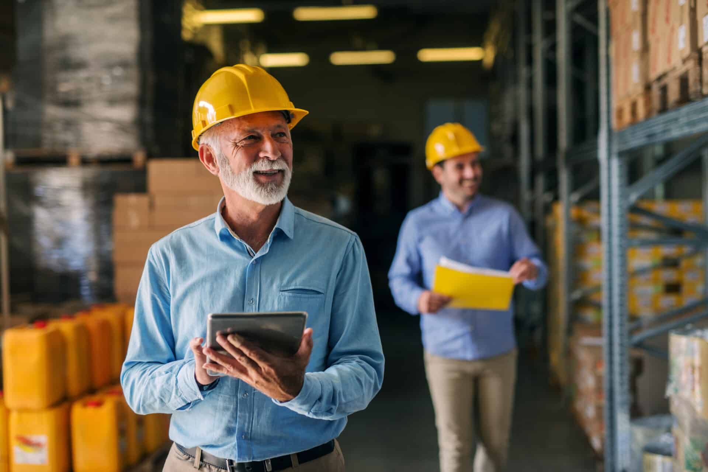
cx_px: 354
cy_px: 236
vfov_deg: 27.0
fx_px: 983
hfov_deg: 39.6
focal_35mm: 50
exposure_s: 1/500
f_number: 2
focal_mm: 50
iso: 320
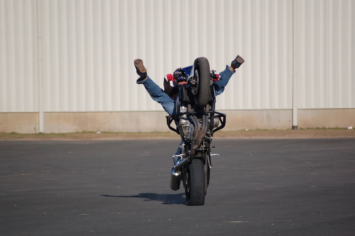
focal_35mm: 300
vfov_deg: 4.6
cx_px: 178
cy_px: 118
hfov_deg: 6.9
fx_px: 2956
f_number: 5.6
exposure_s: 1/640
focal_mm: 200
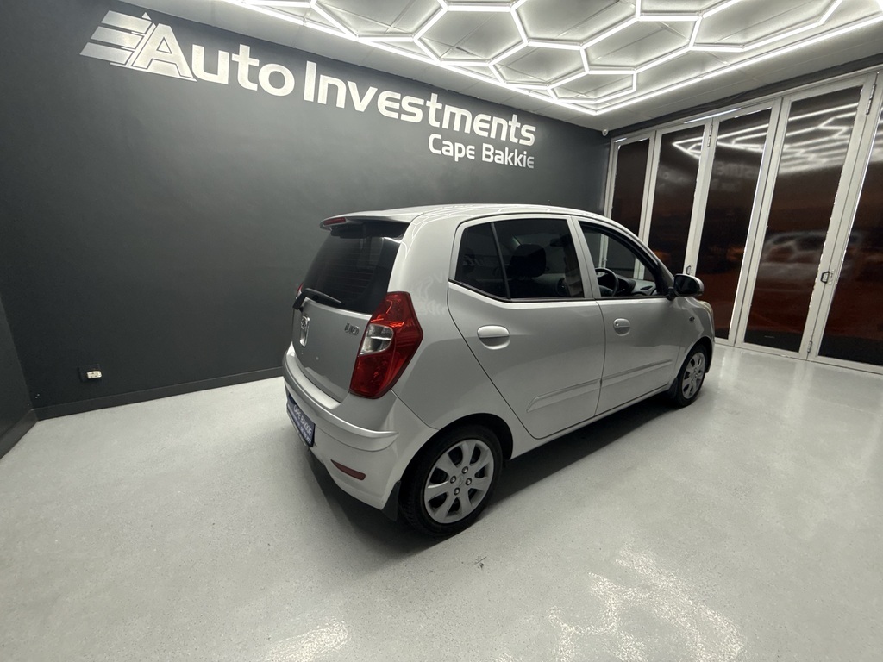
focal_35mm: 14
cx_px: 442
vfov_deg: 85.7
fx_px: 357
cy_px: 331
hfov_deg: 102.1
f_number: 2.2
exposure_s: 1/100
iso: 160
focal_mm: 2.22
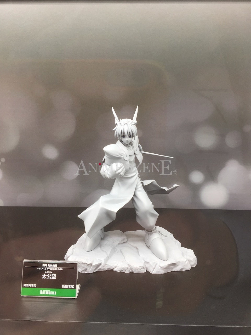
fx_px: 280
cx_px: 126
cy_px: 168
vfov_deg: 61.7
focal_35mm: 29
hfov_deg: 48.2
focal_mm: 4.15
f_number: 2.2
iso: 32
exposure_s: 1/50
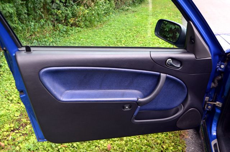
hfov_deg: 62.0
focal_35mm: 30
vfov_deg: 43.4
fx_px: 191
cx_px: 115
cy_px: 76
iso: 400
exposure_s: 1/125
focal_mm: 20
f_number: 5.6
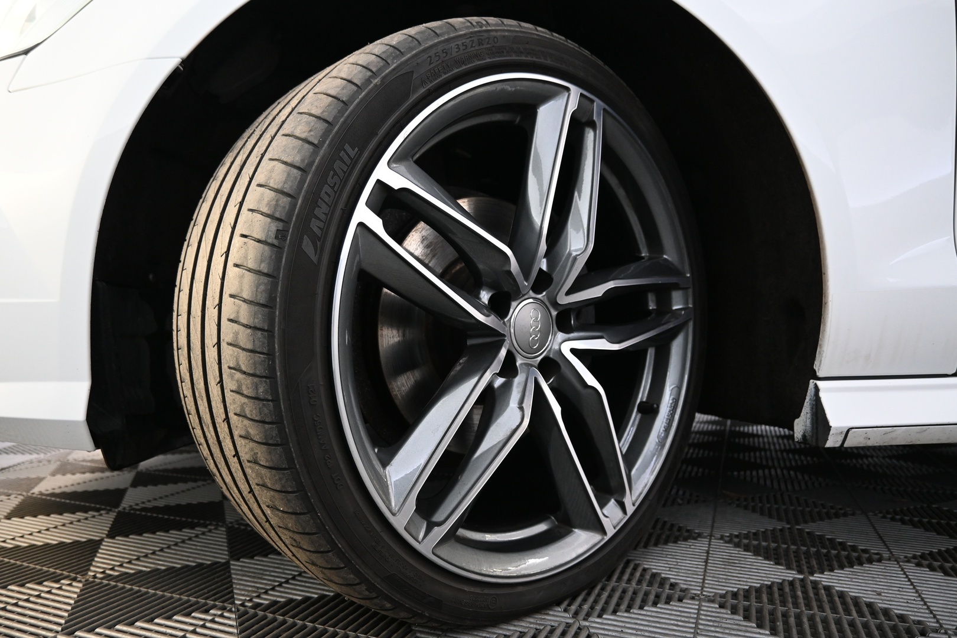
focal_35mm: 24
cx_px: 478
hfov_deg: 73.7
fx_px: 638
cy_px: 319
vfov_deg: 53.1
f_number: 3.5
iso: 1400
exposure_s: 1/25
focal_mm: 16
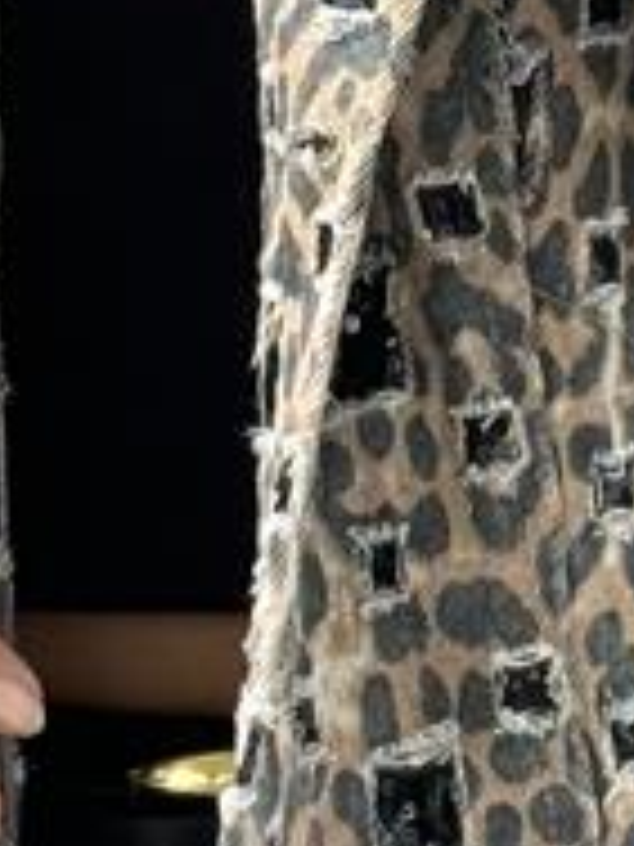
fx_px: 8303
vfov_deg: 5.8
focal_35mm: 340
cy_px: 205
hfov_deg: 4.4
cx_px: 216
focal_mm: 6.76
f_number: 1.78
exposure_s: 1/76
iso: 100
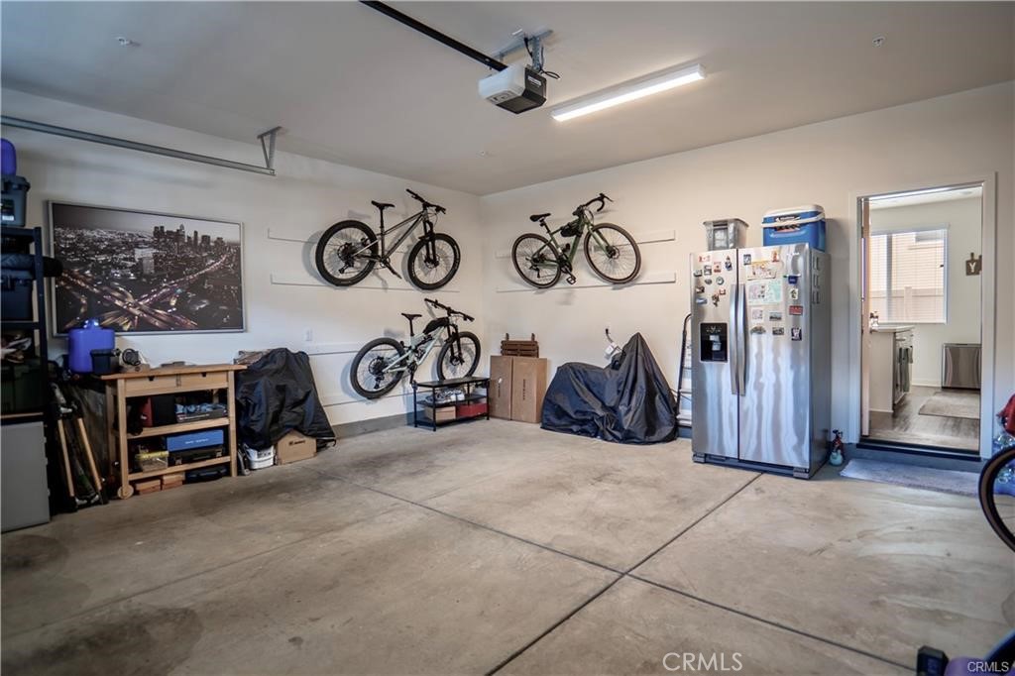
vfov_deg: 67.3
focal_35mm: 18
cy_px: 338
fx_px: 507
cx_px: 508
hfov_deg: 90.0
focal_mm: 12
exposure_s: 1/80
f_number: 2
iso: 50
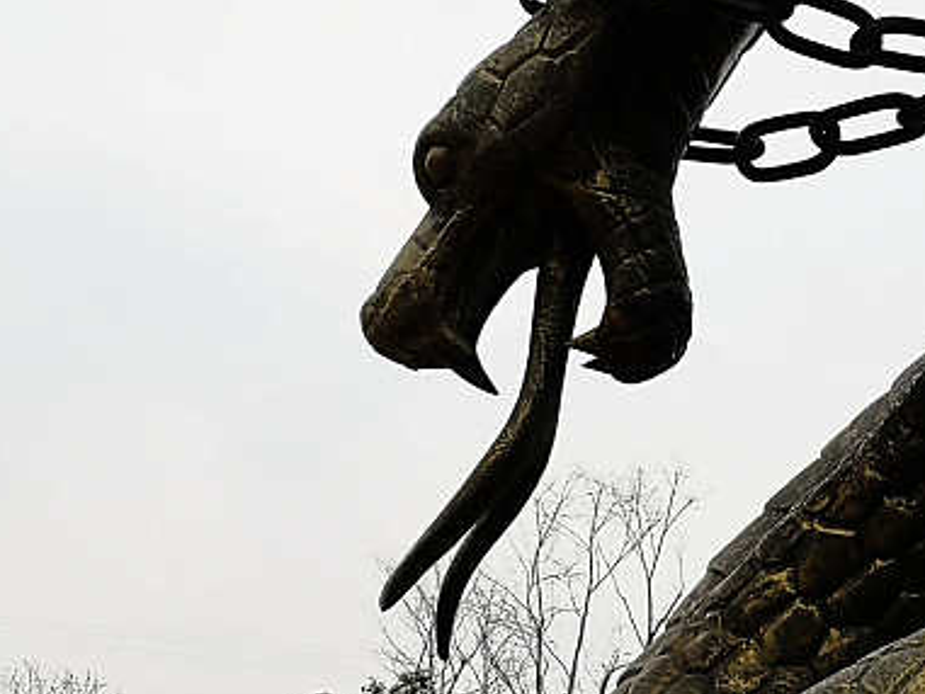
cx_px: 806
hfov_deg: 24.4
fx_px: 2085
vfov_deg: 18.9
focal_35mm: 78
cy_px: 403
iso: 50
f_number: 1.8
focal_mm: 3.95
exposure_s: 1/1142
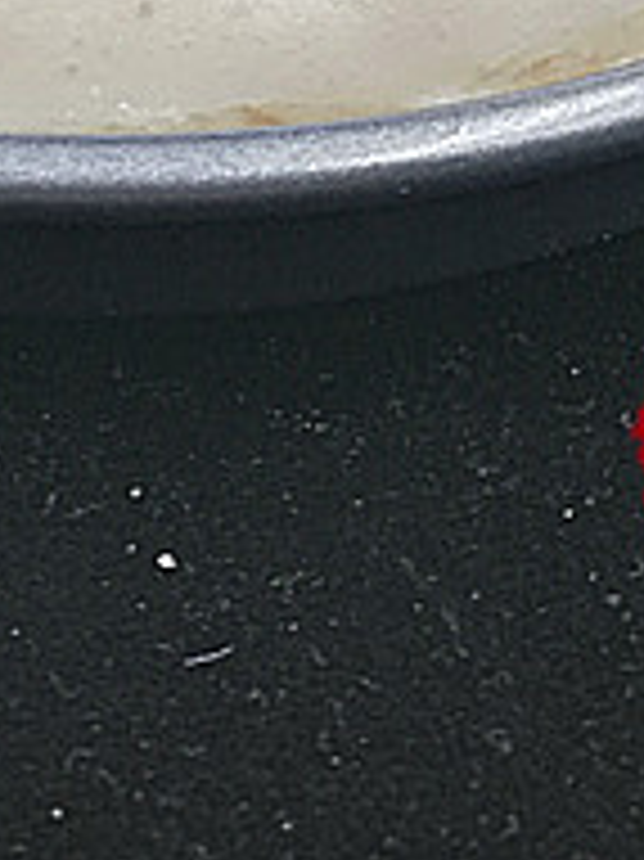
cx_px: 27
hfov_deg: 13.0
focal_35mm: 113
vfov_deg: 15.4
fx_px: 2806
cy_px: -599
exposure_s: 1/154
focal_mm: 4.04
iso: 50
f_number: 2
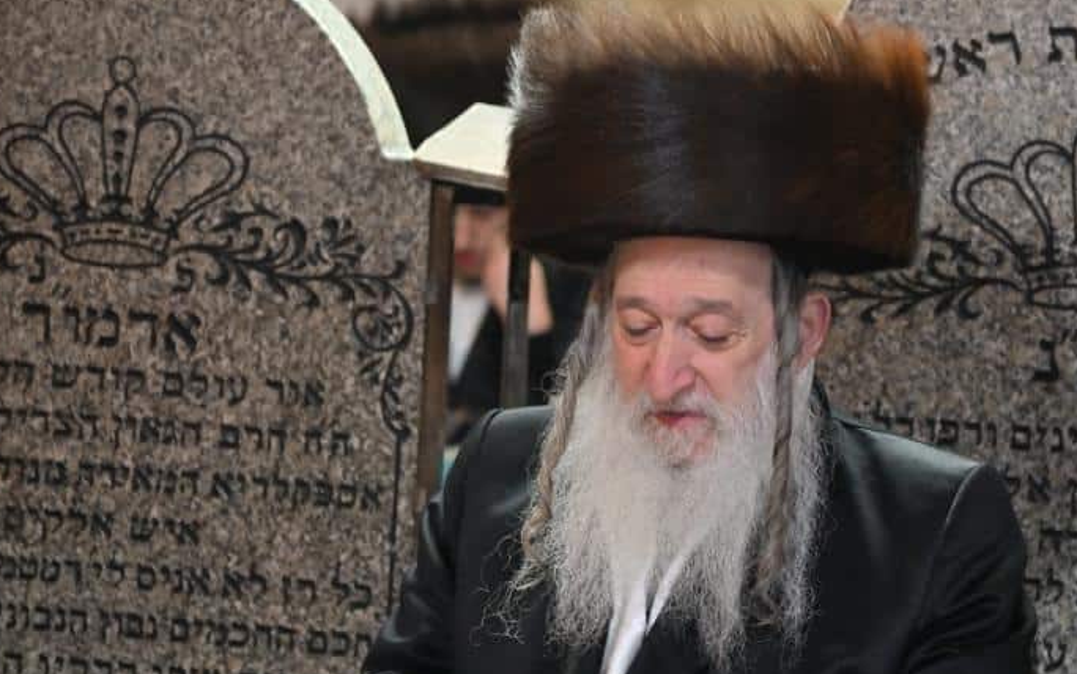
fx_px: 5373
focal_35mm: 183
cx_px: 682
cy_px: 476
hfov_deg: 11.4
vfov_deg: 7.2
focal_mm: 120
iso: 1000
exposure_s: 1/160
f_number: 4
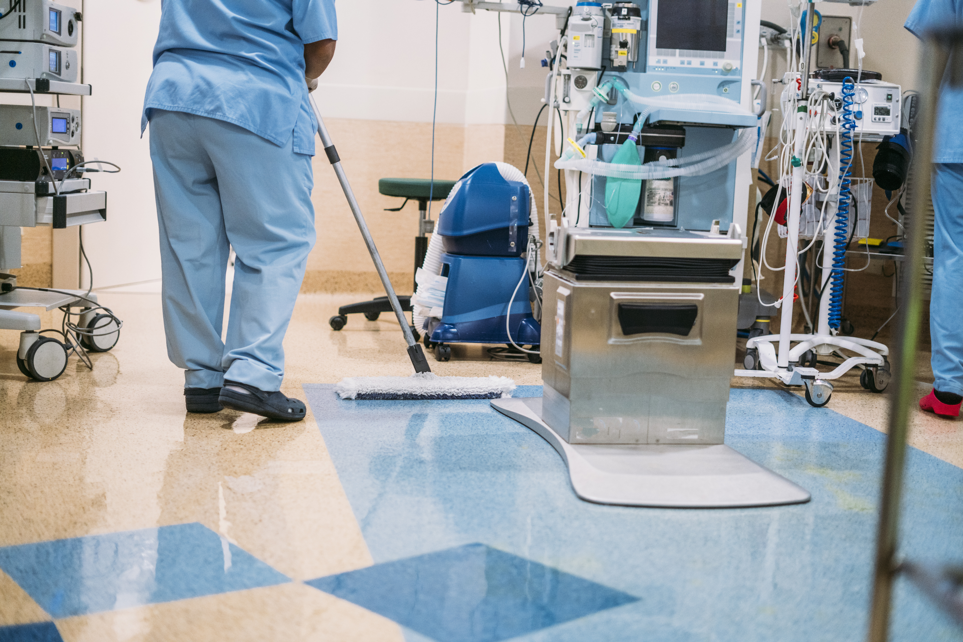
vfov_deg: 27.0
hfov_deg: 39.6
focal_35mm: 50
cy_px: 321
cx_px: 482
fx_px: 1338
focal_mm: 50
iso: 1250
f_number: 2
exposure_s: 1/400
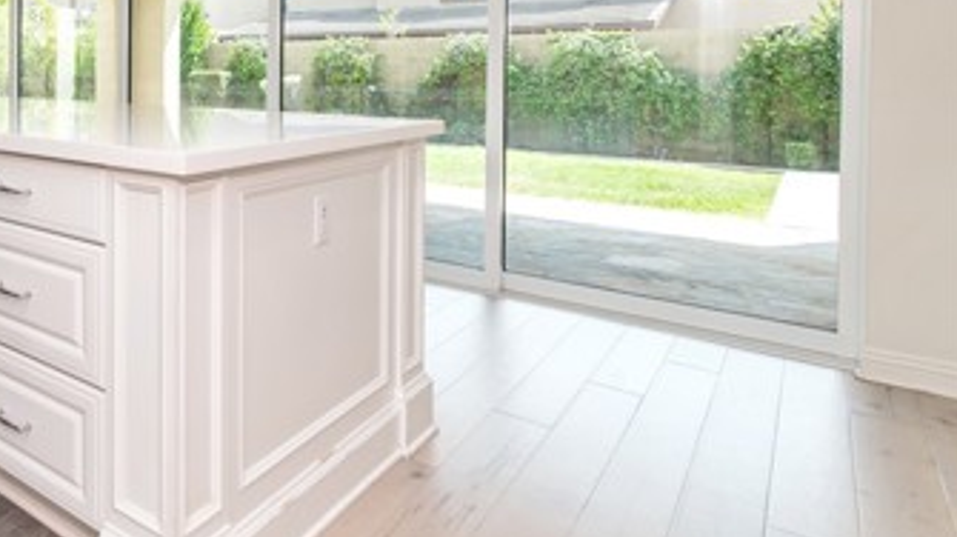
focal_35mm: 28
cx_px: 51
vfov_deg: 38.9
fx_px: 710
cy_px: 66
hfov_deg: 56.0
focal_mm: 14
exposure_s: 1/125
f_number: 5.6
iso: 200
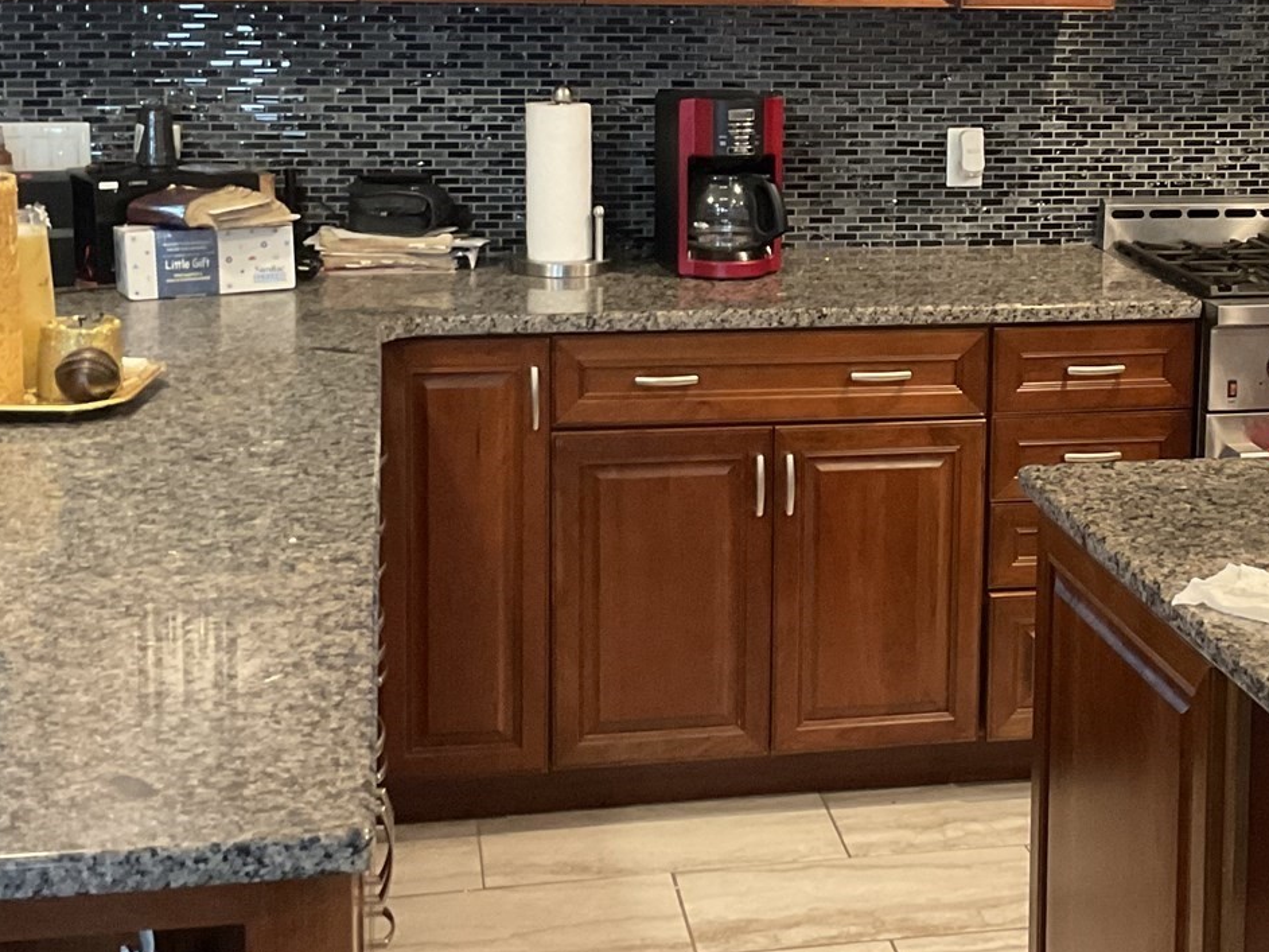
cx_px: 943
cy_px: 260
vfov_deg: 23.1
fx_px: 2309
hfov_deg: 30.2
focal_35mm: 63
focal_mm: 3
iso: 250
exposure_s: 1/30
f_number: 1.8
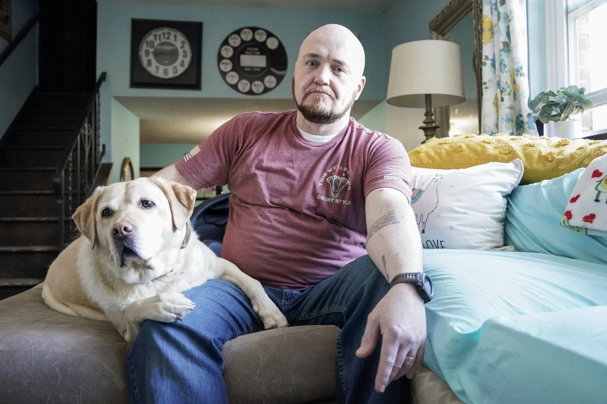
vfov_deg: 46.4
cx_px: 304
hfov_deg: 65.5
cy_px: 202
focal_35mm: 28
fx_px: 472
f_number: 4
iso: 10000
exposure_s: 1/250
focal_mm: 28
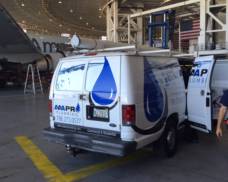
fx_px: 250
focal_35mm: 37
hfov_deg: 48.6
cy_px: 83
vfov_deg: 40.1
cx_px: 84
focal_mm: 4.15
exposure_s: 1/131
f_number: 2.2
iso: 32
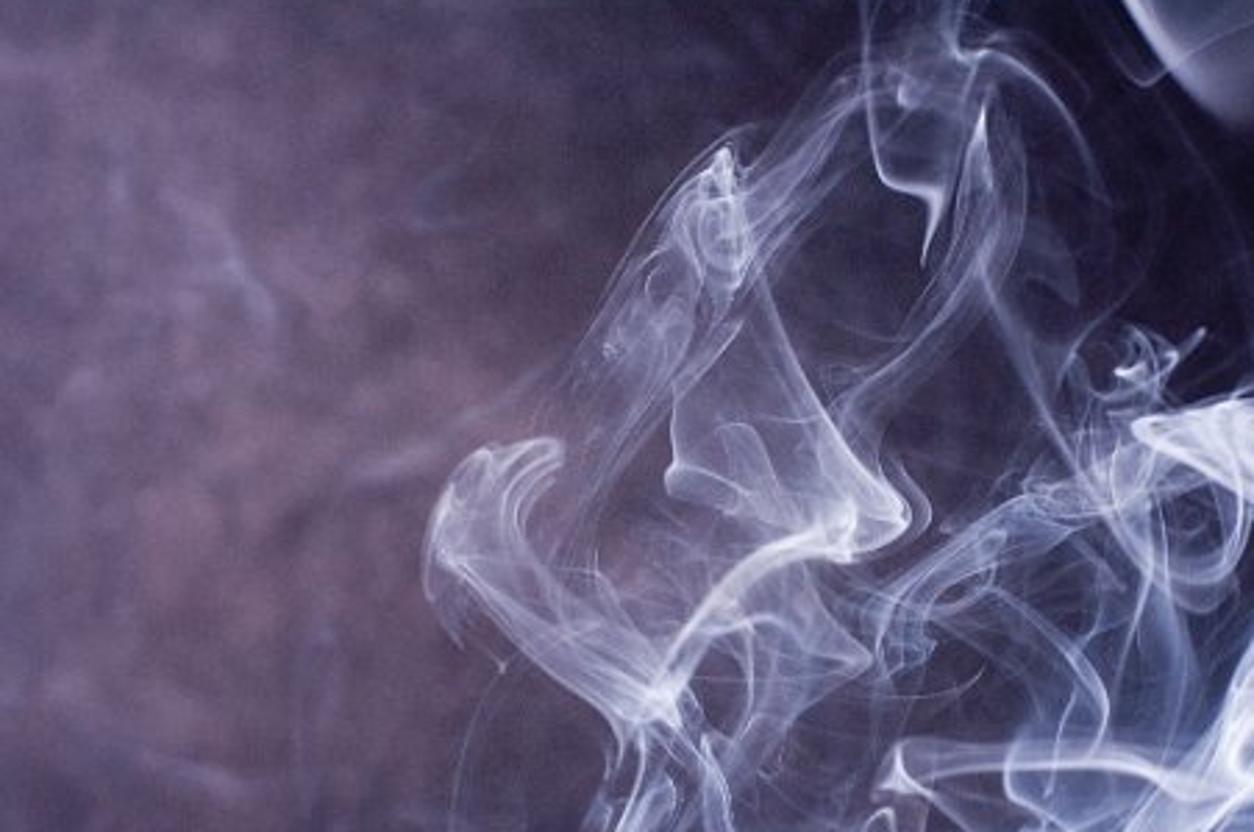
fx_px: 2469
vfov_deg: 19.1
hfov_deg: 28.5
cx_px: 712
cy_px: 511
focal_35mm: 71
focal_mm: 50
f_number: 5.6
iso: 200
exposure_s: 1/60
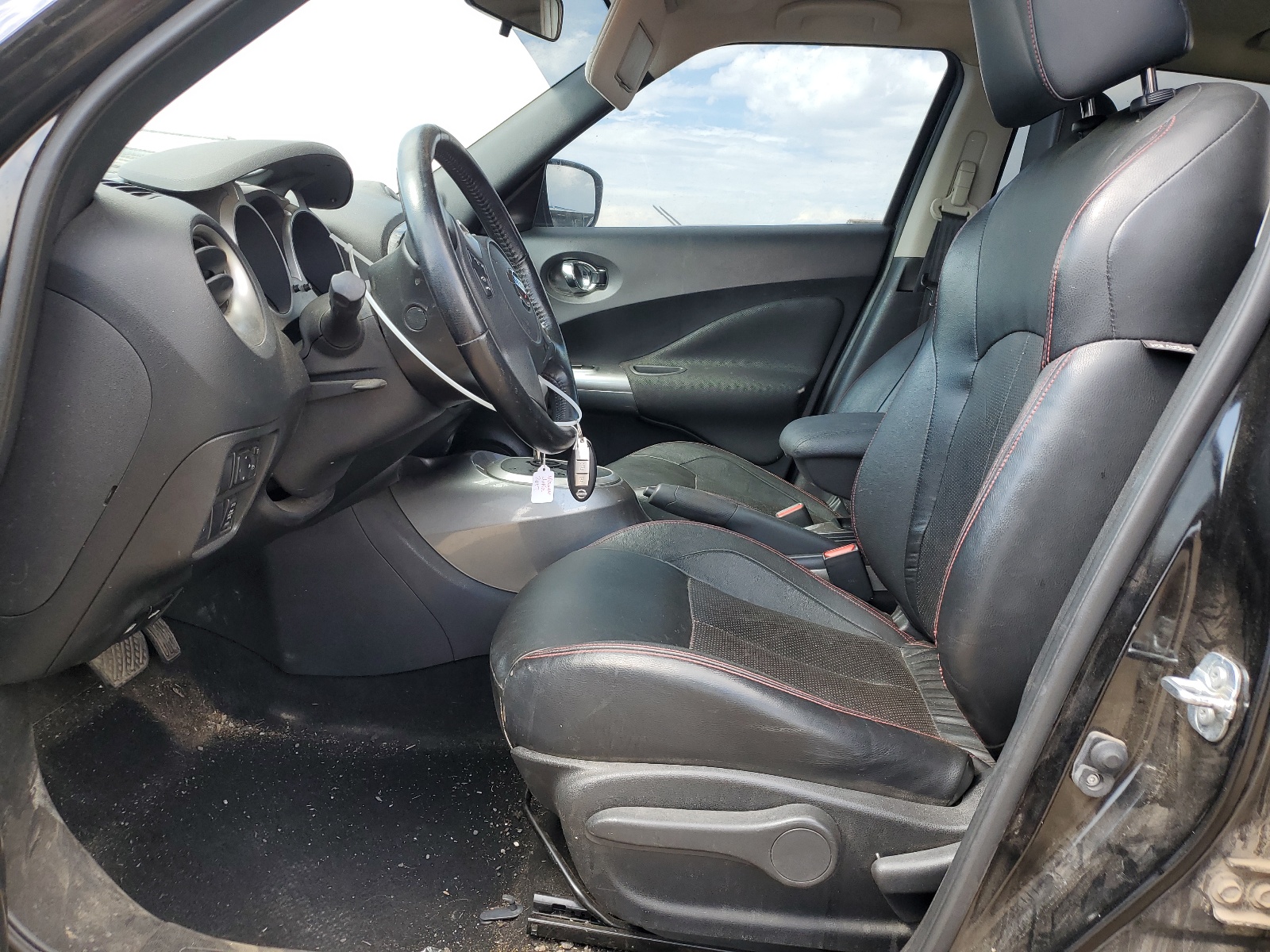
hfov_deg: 67.3
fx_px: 954
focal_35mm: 26
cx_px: 635
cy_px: 476
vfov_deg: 53.1
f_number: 1.5
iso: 50
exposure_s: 1/333
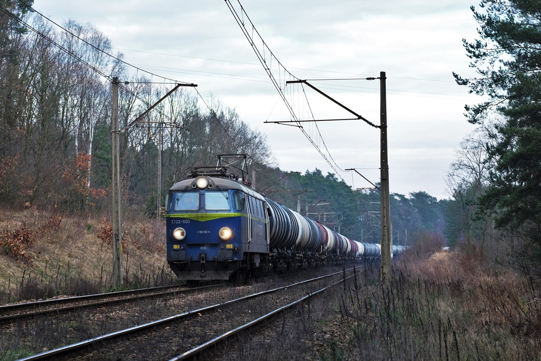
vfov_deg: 11.4
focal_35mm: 120
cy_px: 180
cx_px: 270
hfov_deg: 17.1
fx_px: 1803
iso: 400
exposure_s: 1/125
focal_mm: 80
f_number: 5.6
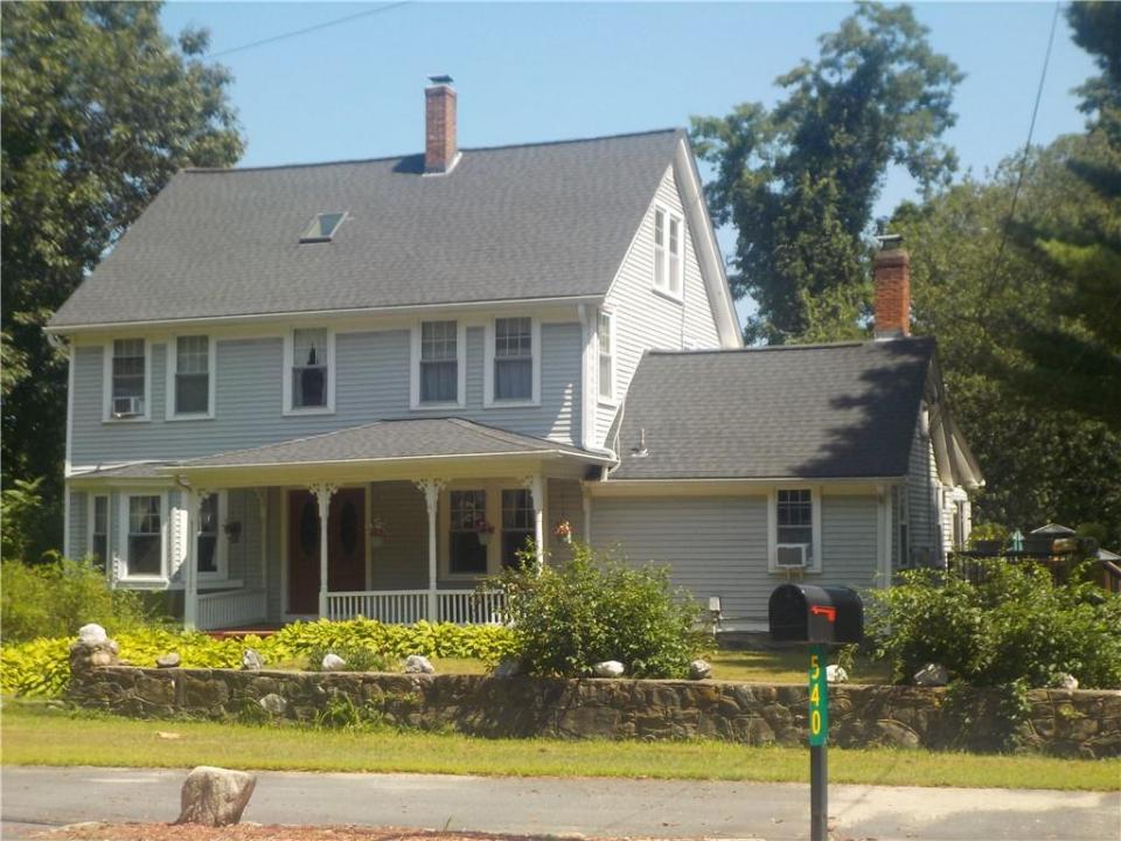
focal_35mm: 58
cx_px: 560
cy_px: 420
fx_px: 1878
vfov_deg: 25.2
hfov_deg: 33.2
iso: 125
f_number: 4.7
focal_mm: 7.9
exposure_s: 1/500
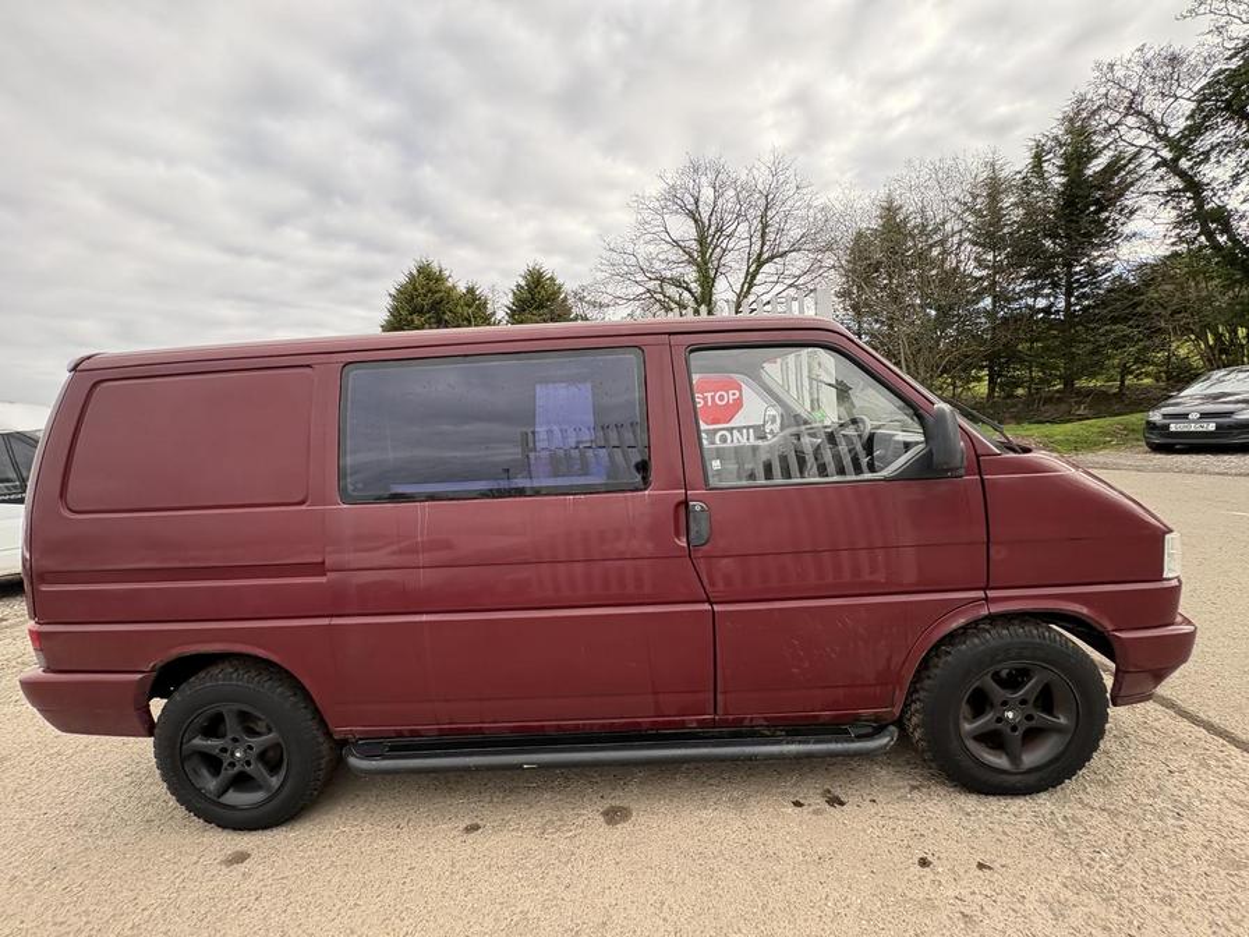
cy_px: 468
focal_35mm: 14
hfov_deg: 102.1
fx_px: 505
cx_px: 624
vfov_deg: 85.7
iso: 64
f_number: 2.2
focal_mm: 2.22
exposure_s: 1/279
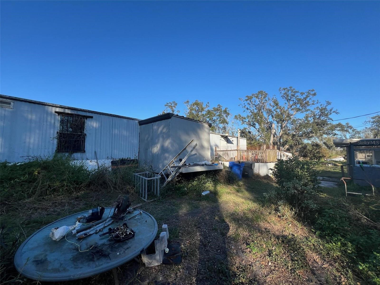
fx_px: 143
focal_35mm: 13
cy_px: 142
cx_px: 190
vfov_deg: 89.9
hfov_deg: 106.2
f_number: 1.8
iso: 32
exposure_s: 1/774
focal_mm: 1.57
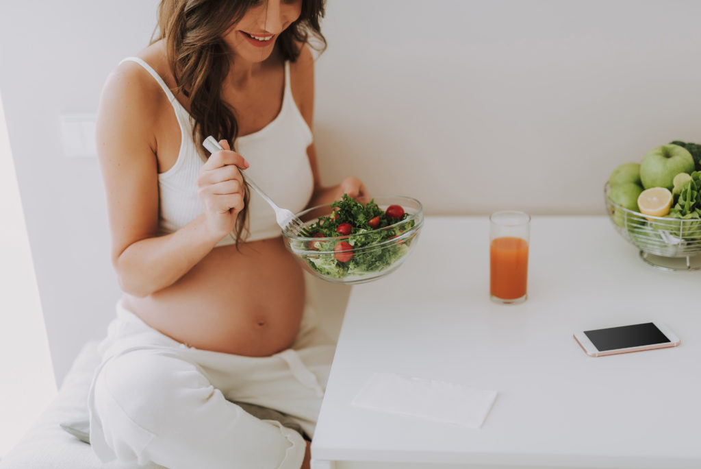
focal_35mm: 50
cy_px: 234
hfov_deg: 39.6
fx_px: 974
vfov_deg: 27.0
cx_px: 350
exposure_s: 1/160
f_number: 1.4
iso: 80
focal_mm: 50
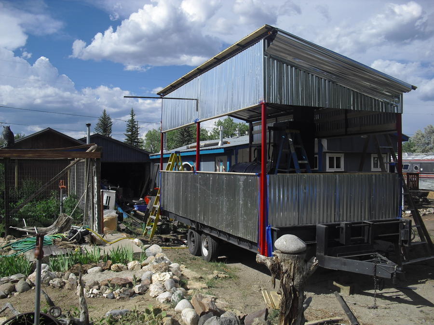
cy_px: 162
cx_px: 217
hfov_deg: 51.4
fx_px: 451
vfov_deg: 39.7
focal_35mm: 36
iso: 64
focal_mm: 6.3
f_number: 7.8
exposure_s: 1/200
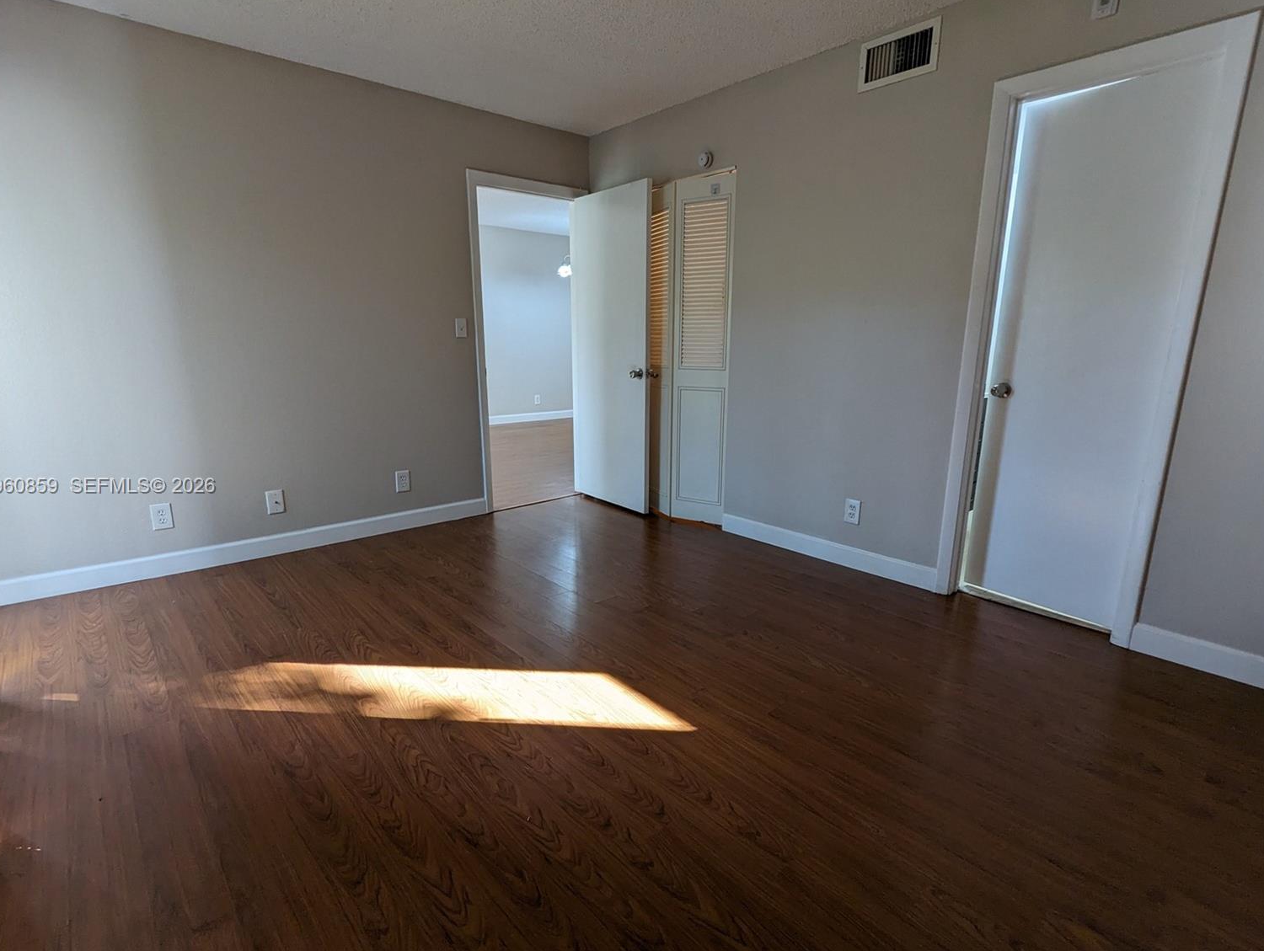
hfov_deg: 91.0
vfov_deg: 74.8
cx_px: 624
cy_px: 487
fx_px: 622
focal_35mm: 17
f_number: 2.2
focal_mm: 2.35
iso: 87
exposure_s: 1/60
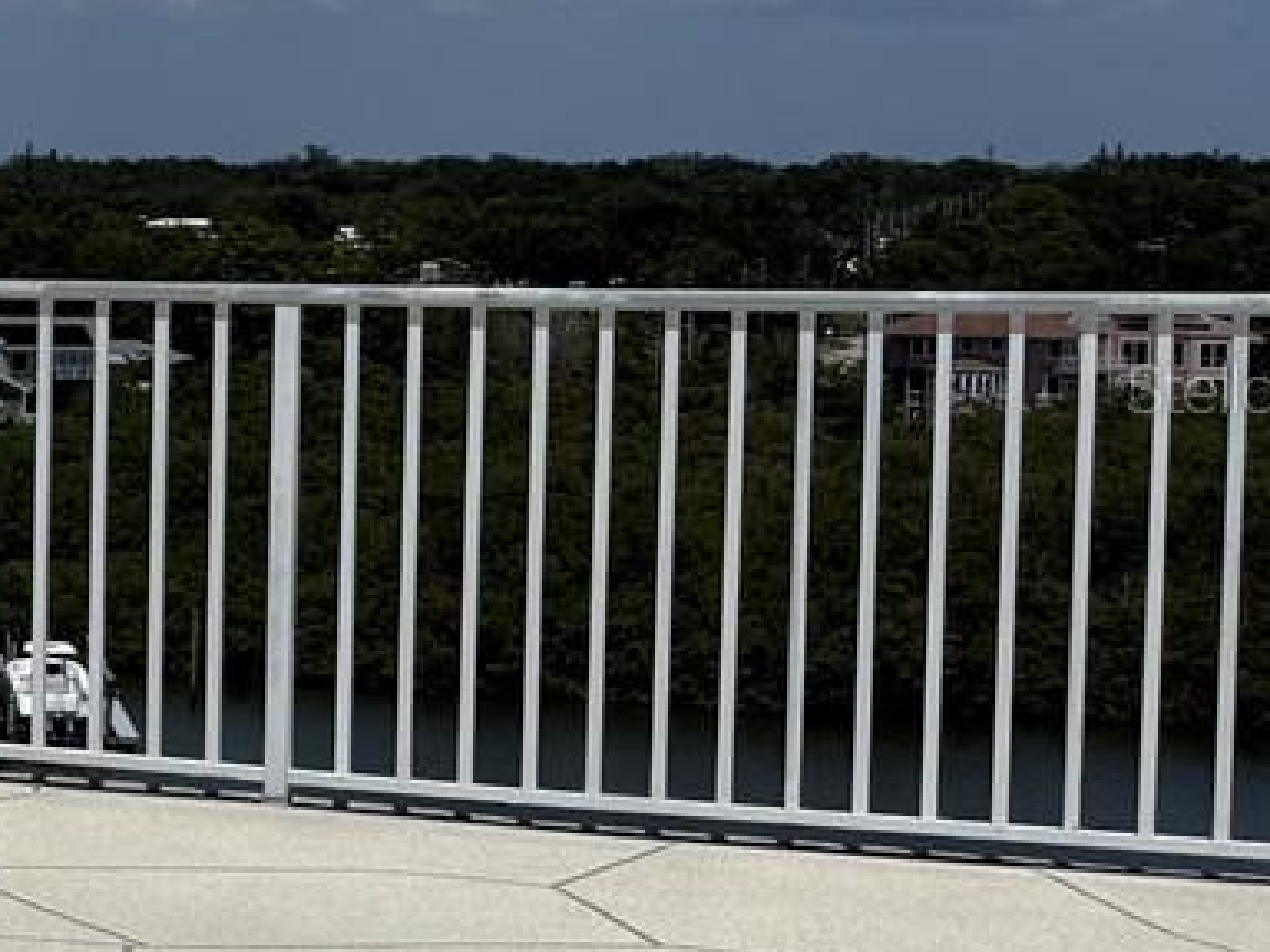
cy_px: 387
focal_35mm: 100
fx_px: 3669
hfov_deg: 15.8
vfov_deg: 14.8
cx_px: -1207
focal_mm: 6.76
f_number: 1.78
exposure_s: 1/14286
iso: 64
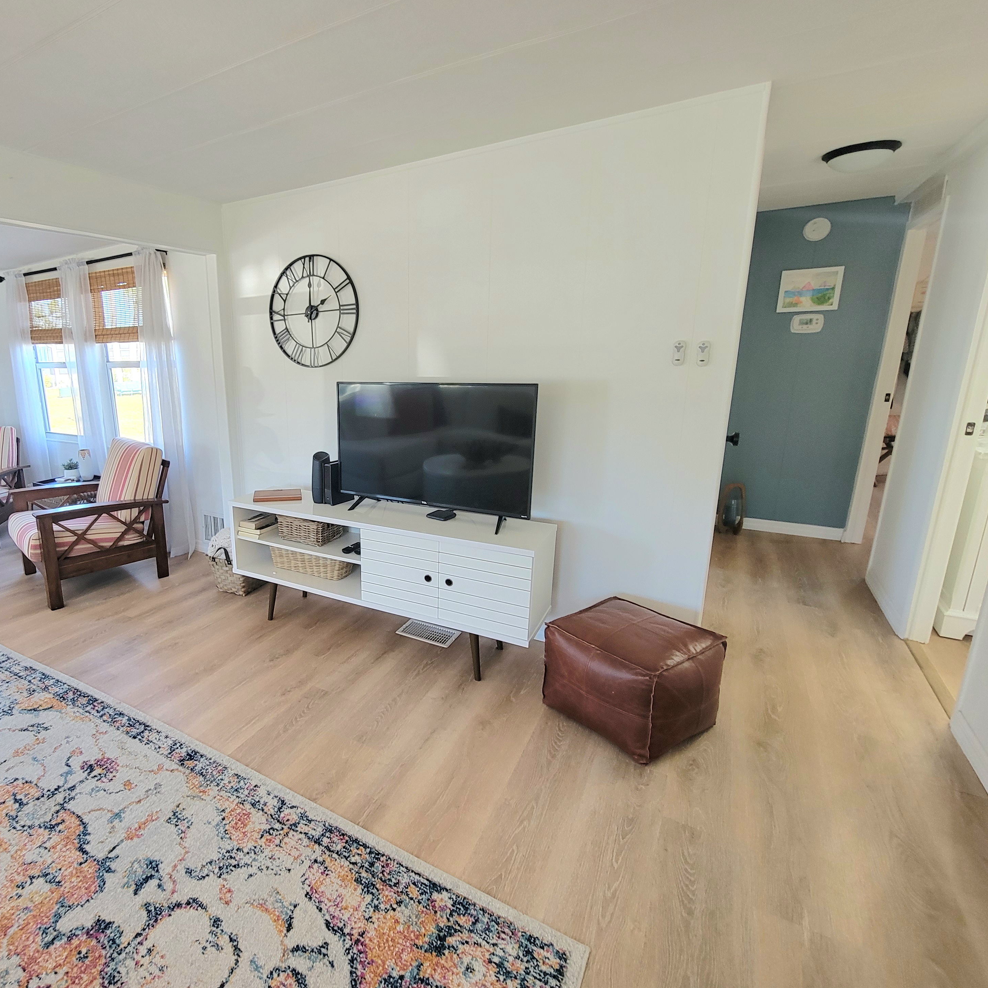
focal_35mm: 16
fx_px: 517
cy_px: 492
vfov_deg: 87.4
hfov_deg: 84.8
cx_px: 340
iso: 125
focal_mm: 2.2
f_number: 2.2
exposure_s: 1/60.2
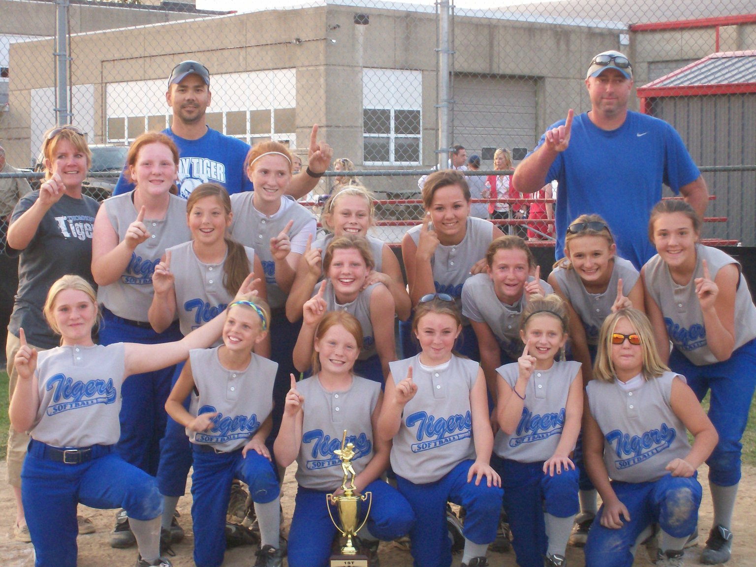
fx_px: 1856
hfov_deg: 23.0
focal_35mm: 85
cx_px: 378
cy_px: 284
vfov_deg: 17.4
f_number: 4.2
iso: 200
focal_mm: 14.1
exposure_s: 1/59.1
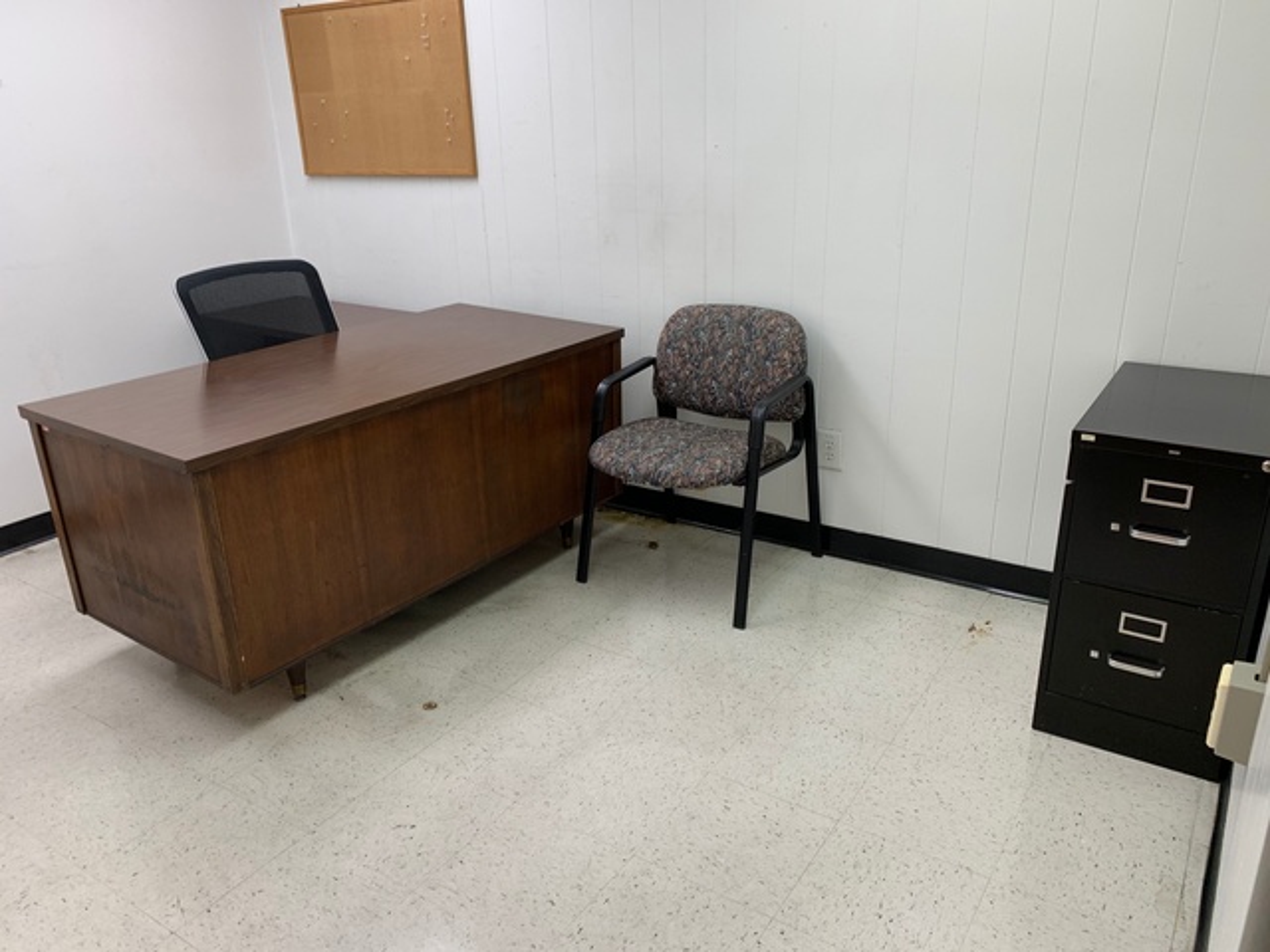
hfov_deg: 67.3
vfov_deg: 53.1
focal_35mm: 26
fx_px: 954
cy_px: 476
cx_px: 635
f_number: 1.8
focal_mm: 4.25
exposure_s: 1/60
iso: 50
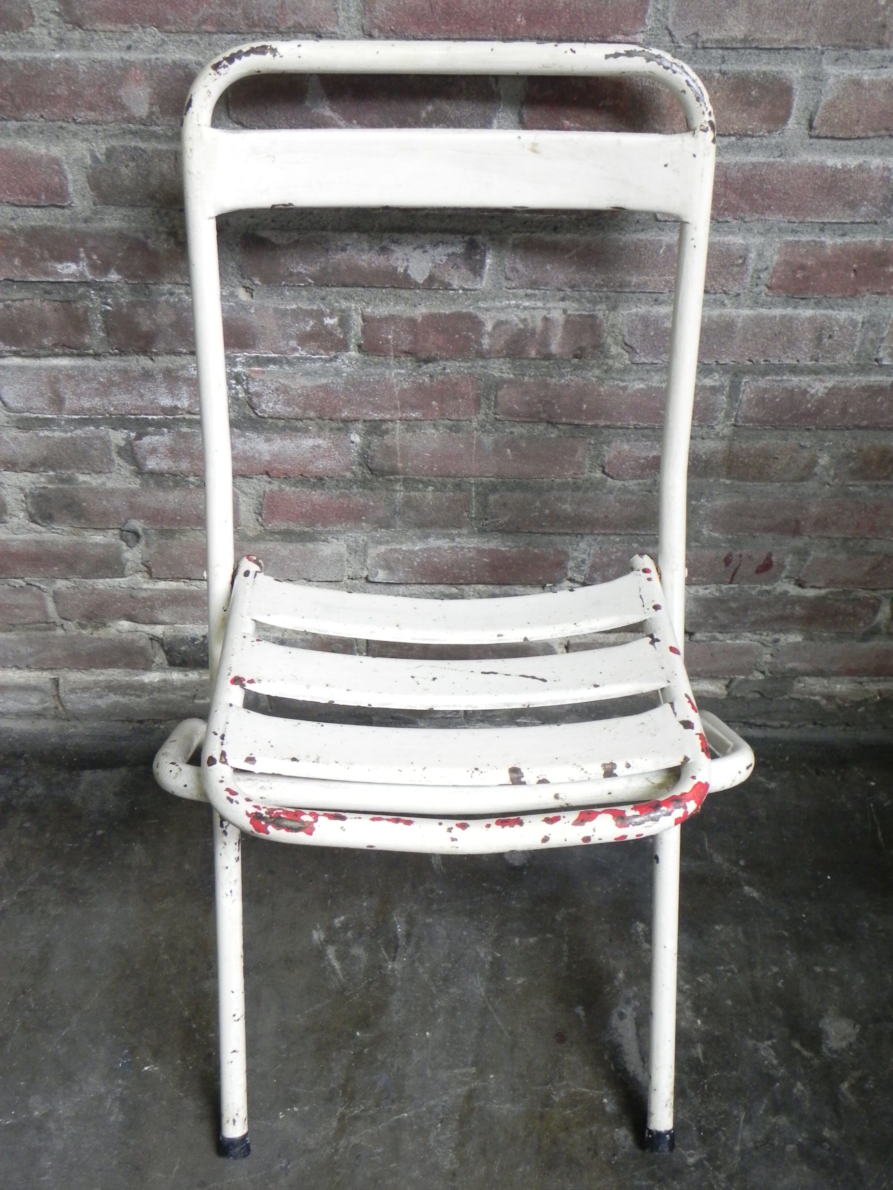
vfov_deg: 50.1
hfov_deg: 38.7
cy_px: 595
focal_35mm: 37
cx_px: 446
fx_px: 1273
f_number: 3.2
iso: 400
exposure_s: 1/18.1
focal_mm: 6.6
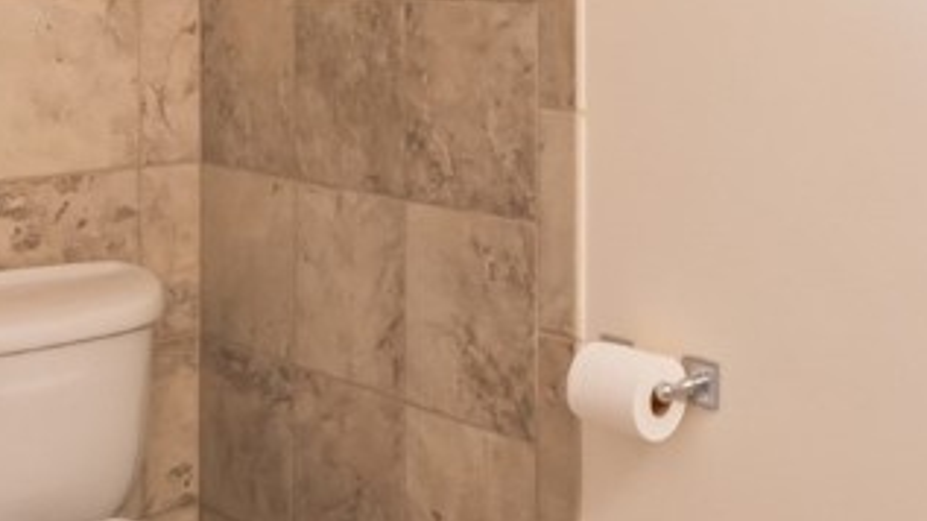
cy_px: 59
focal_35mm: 63
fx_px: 1546
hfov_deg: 33.2
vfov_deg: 18.8
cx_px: 591
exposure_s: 1/5
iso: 400
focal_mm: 11
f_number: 8
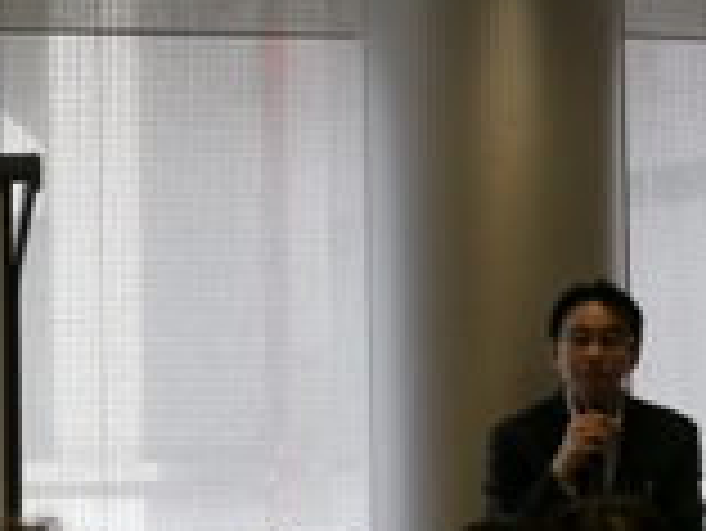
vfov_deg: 8.1
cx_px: 13
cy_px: 374
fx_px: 3735
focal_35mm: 183
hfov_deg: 10.7
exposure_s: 1/50
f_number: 5
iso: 160
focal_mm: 32
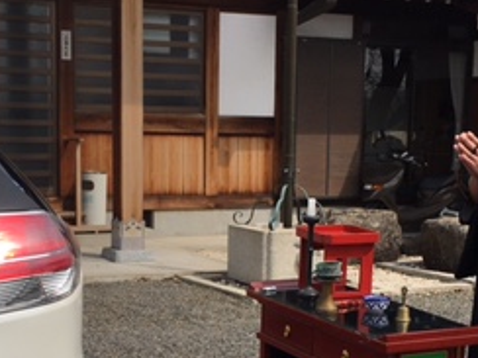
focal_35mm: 76
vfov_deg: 19.2
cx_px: 182
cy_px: 297
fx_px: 1049
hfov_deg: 25.6
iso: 25
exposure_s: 1/2481
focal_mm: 4.15
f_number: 2.2
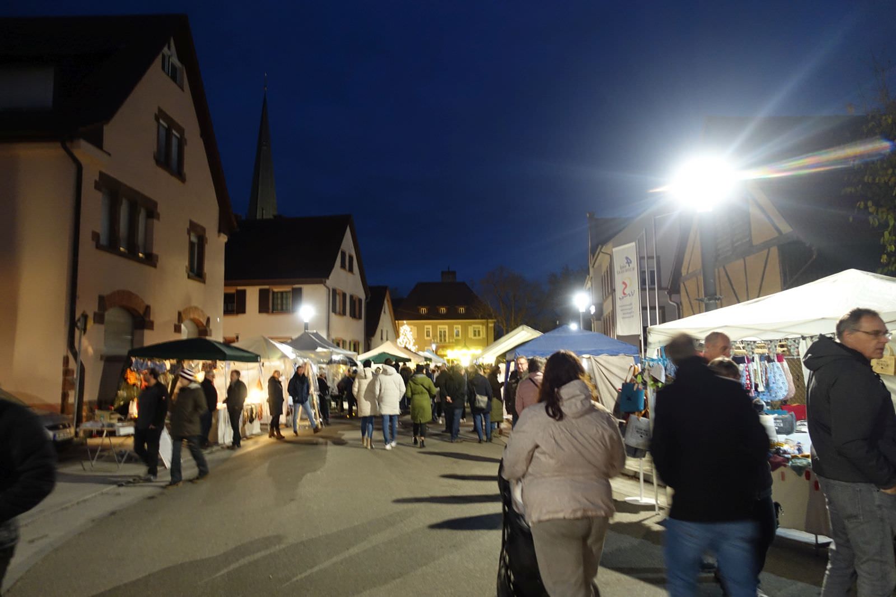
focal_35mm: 24
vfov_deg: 53.1
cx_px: 448
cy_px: 298
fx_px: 597
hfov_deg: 73.7
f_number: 1.8
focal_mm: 8.8
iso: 800
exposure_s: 1/13
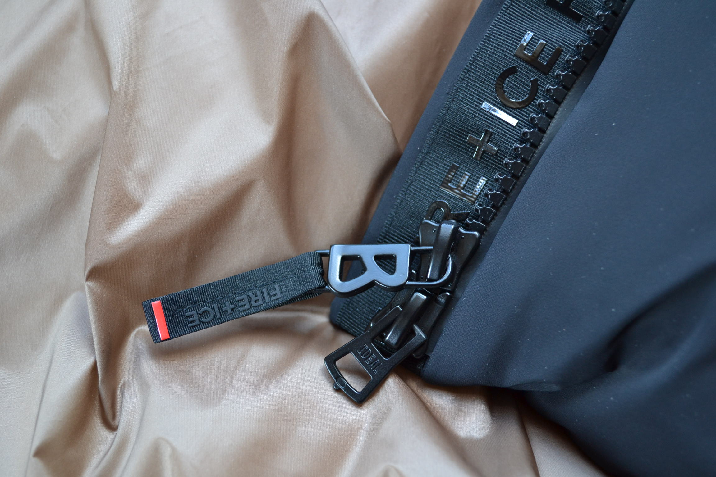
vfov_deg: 28.1
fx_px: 955
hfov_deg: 41.1
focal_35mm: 48
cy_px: 238
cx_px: 358
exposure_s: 1/60
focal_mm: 32
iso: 560
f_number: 4.8
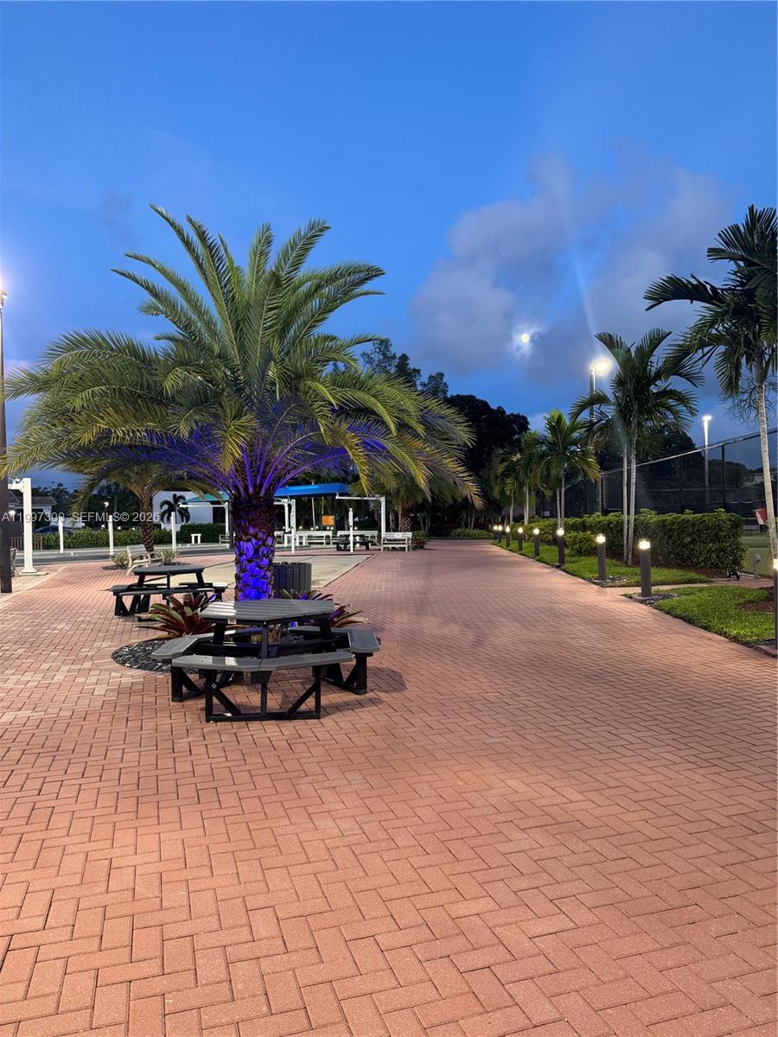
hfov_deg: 56.8
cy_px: 518
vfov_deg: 71.6
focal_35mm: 24
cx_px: 389
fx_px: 719
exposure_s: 1/60
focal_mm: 6.76
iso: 250
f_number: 1.78
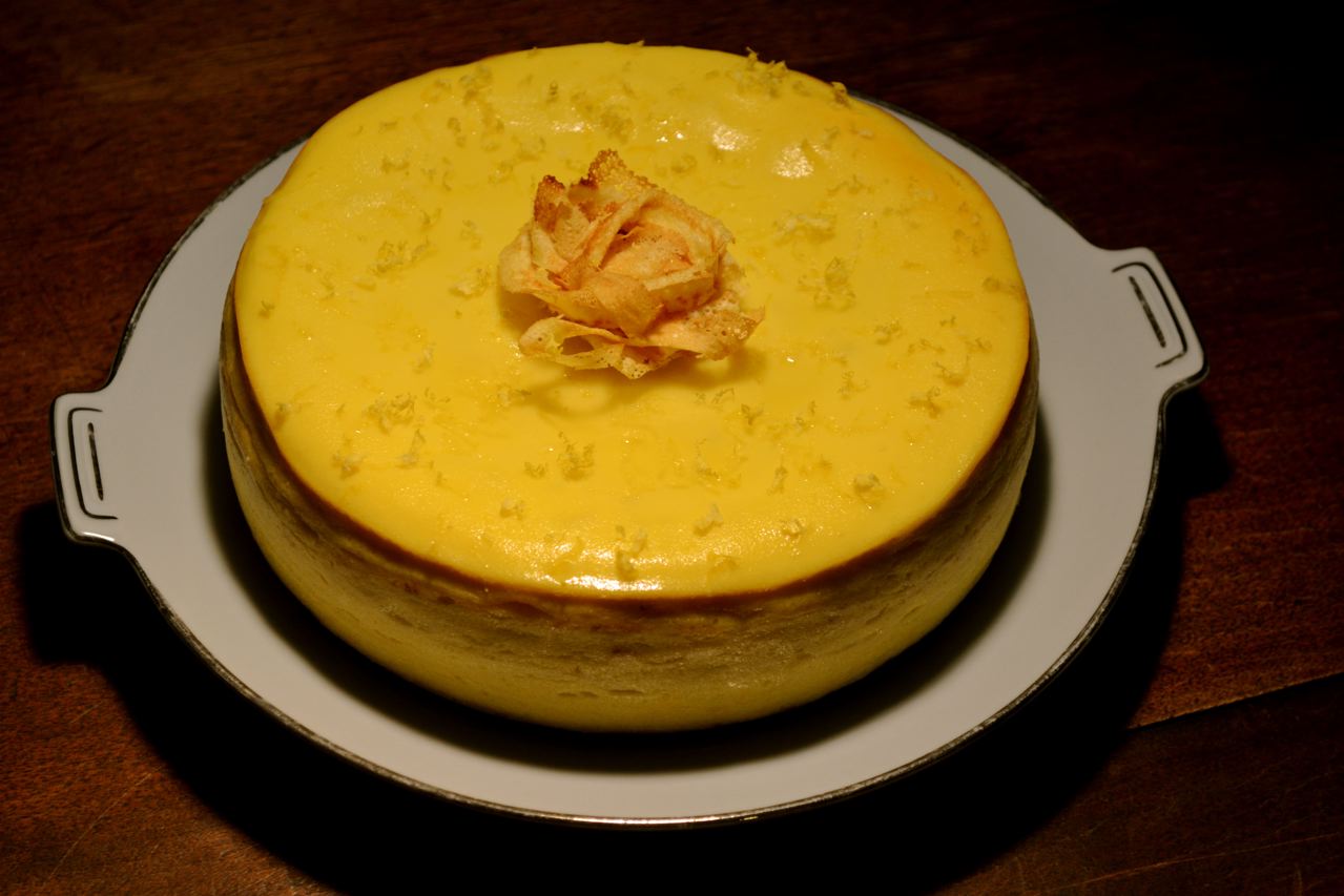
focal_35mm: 82
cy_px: 448
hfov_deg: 24.6
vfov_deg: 16.6
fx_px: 3080
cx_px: 672
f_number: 5.6
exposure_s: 1/60
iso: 640
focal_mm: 55
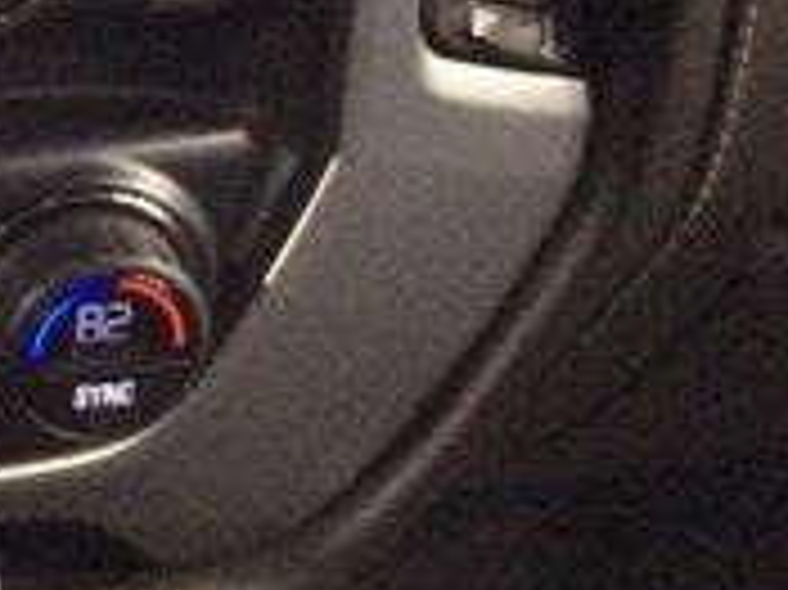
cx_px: -648
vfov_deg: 12.0
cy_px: -338
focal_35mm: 117
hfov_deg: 14.7
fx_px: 2662
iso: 250
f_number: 2.4
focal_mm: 3.3
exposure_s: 1/15
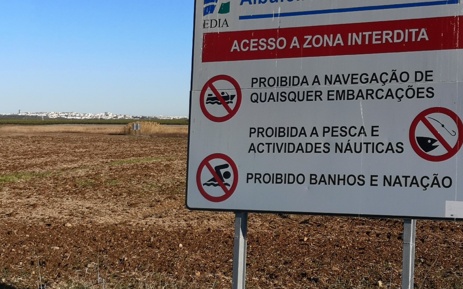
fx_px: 845
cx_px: 233
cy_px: 96
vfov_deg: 19.3
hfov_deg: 30.6
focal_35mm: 67
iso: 50
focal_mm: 3.95
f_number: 1.8
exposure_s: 1/3247
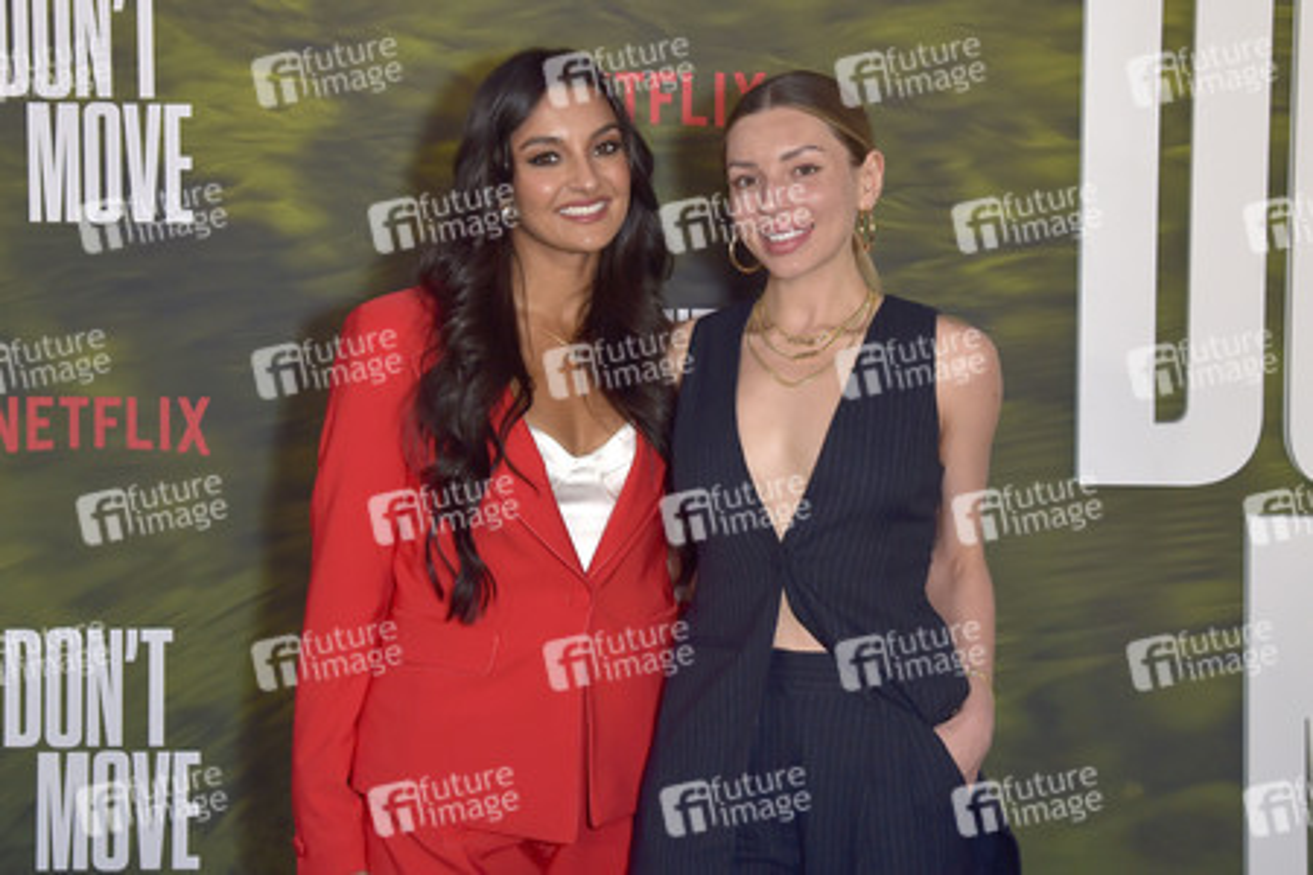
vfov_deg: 28.1
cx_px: 656
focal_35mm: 48
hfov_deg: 41.1
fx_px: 1751
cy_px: 438
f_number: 6.3
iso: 800
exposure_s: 1/200
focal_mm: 48
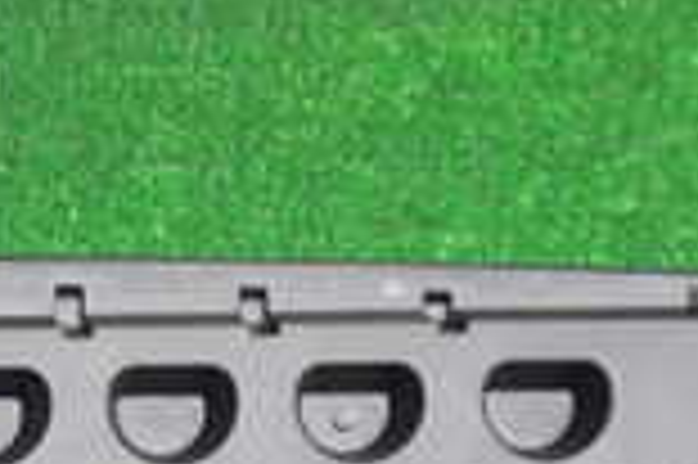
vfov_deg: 10.6
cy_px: 860
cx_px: -365
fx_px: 2344
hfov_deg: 15.5
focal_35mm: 121
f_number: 2.3
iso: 200
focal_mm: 5.4
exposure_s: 1/100
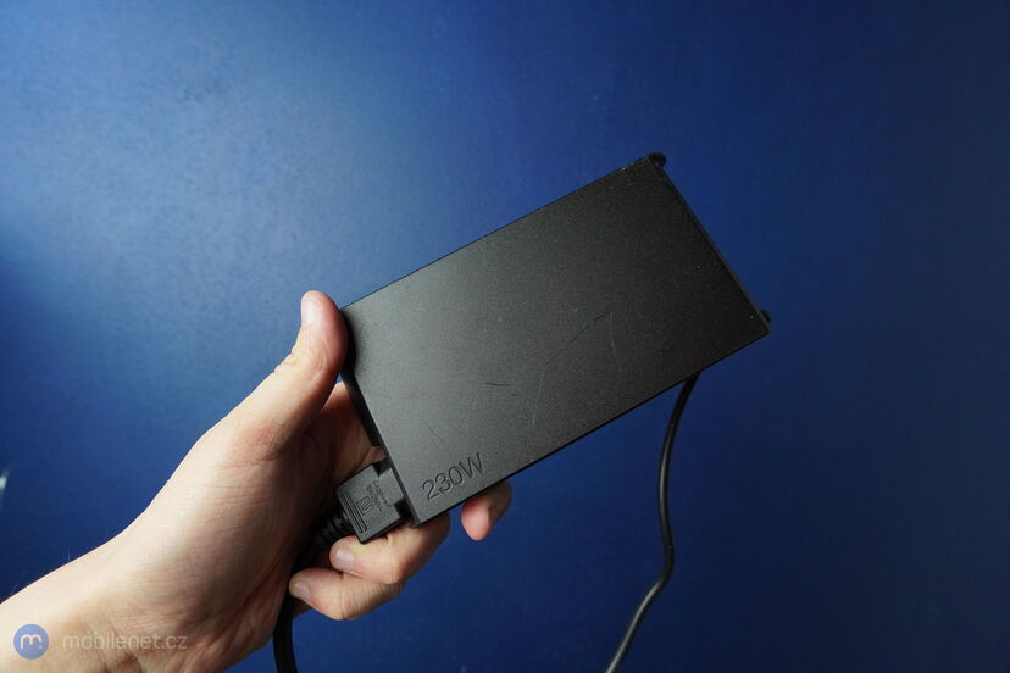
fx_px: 463
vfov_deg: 72.1
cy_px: 336
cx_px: 505
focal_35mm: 16
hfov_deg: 95.0
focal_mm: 11
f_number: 4.5
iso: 500
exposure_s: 1/160
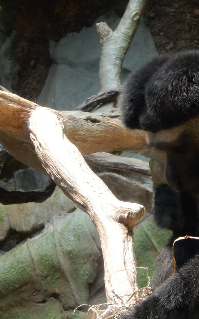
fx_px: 1744
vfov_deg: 10.4
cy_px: 140
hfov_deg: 6.5
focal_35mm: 201
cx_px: 235
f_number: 5.3
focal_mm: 18.9
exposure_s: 1/30
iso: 125
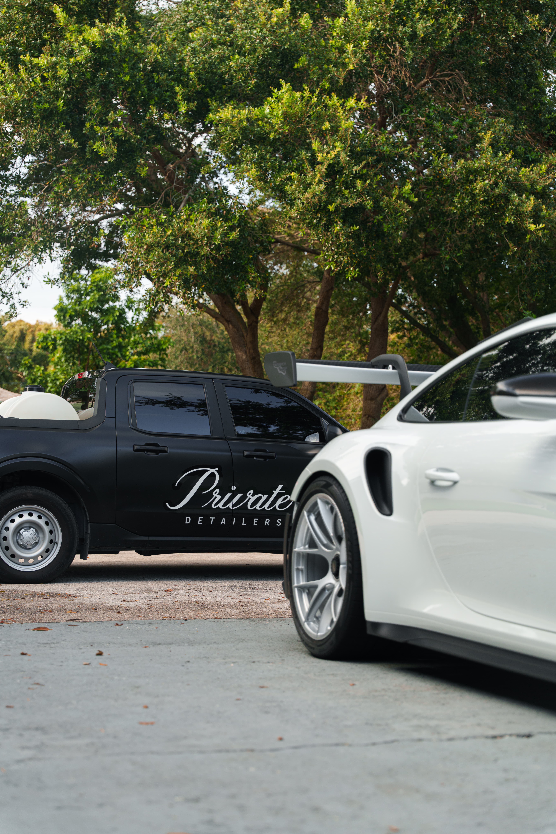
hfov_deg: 26.2
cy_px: 417
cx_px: 278
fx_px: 1195
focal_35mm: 52
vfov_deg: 38.5
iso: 160
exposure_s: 1/320
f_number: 2.8
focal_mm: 51.6
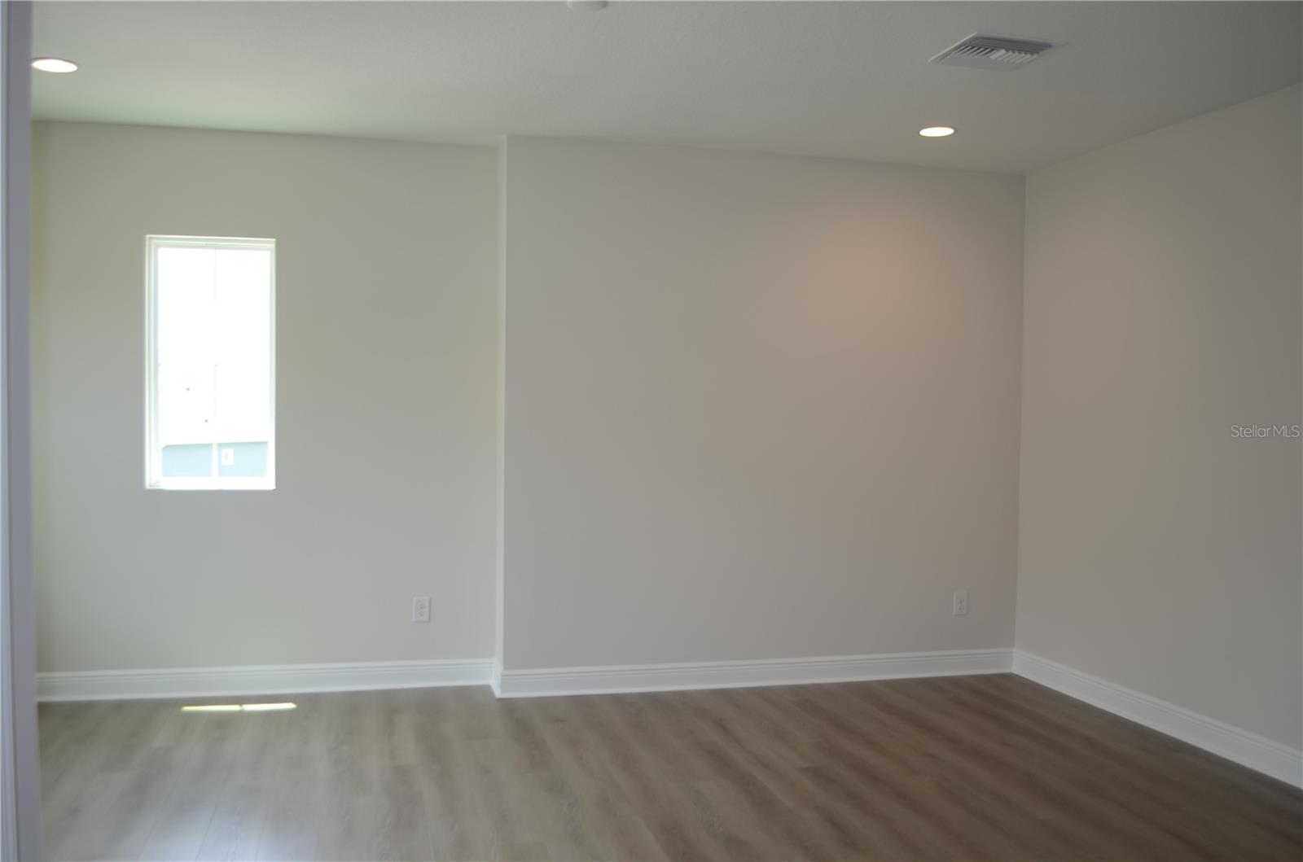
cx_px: 652
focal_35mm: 33
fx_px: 1192
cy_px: 431
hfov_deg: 57.3
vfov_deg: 39.8
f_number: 3.8
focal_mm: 22
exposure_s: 1/40
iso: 100
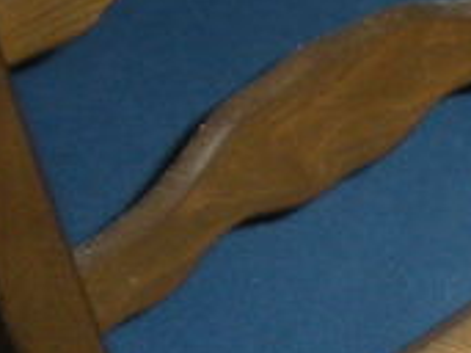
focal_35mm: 211
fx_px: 2869
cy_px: 121
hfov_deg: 8.2
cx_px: 1344
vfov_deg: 7.0
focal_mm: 6.3
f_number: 3.5
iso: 189
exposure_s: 1/60
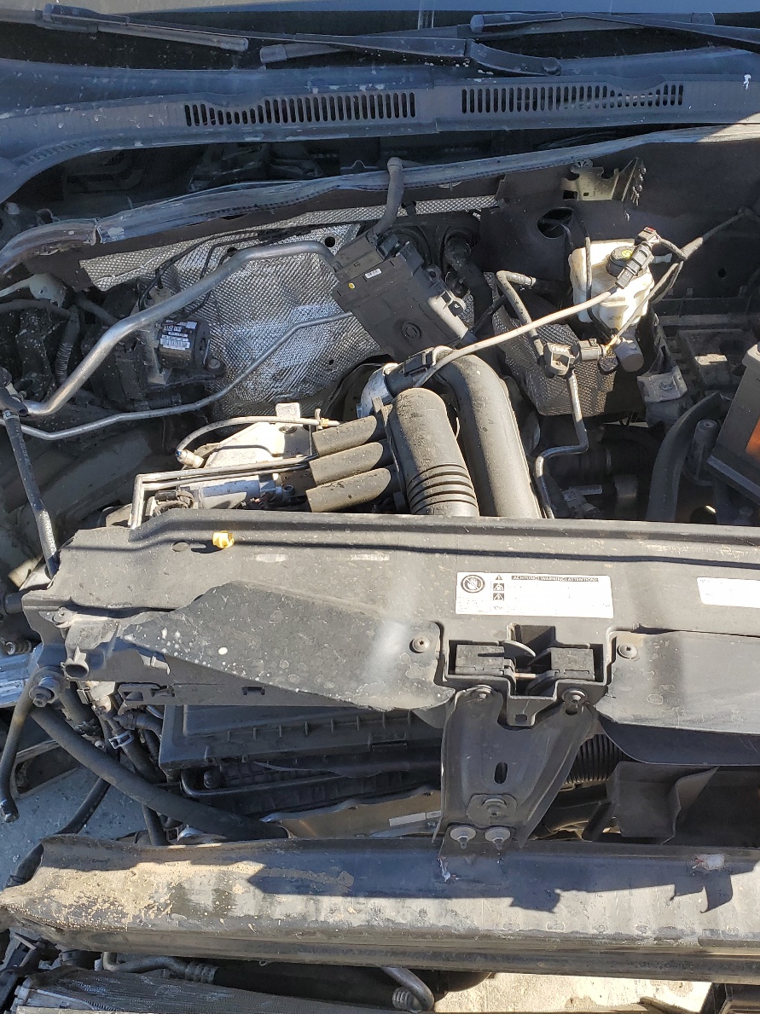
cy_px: 507
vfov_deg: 52.6
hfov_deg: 40.5
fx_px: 1025
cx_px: 457
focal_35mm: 35
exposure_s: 1/833
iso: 50
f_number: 1.5
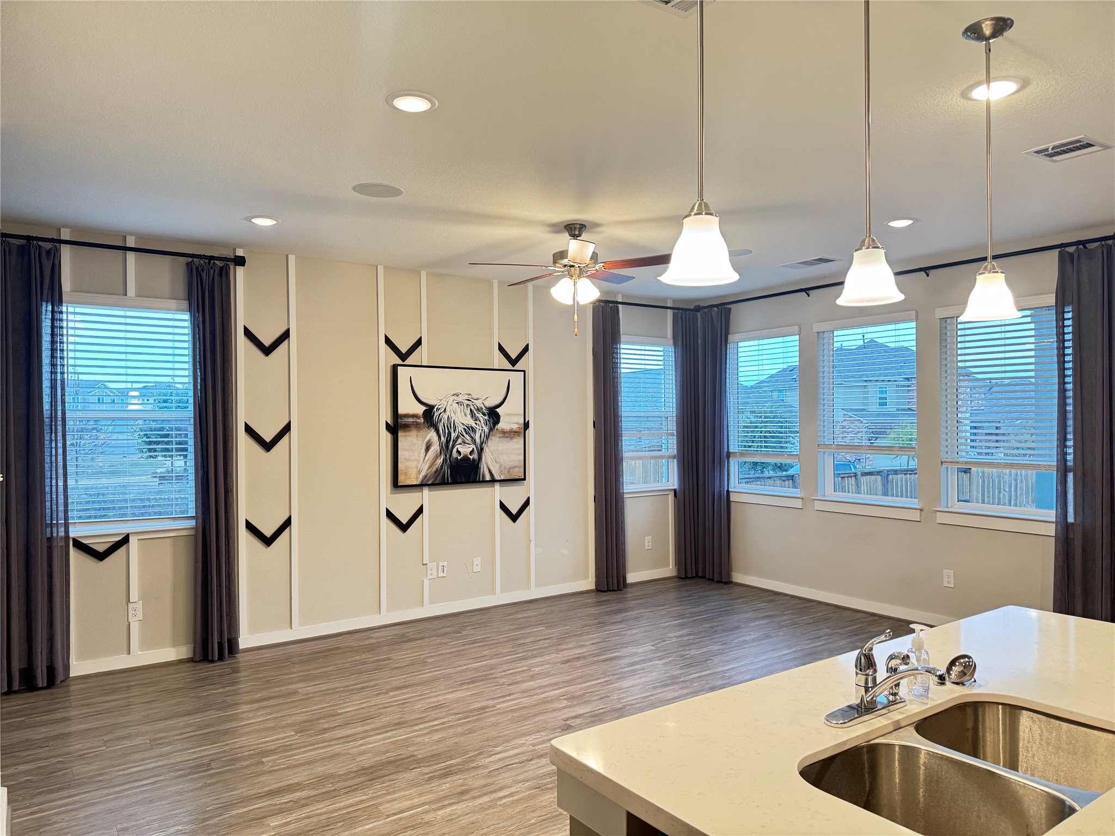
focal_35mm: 24
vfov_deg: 56.8
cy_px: 418
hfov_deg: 71.6
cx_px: 558
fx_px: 773
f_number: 1.78
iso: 320
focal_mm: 6.76
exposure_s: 1/60
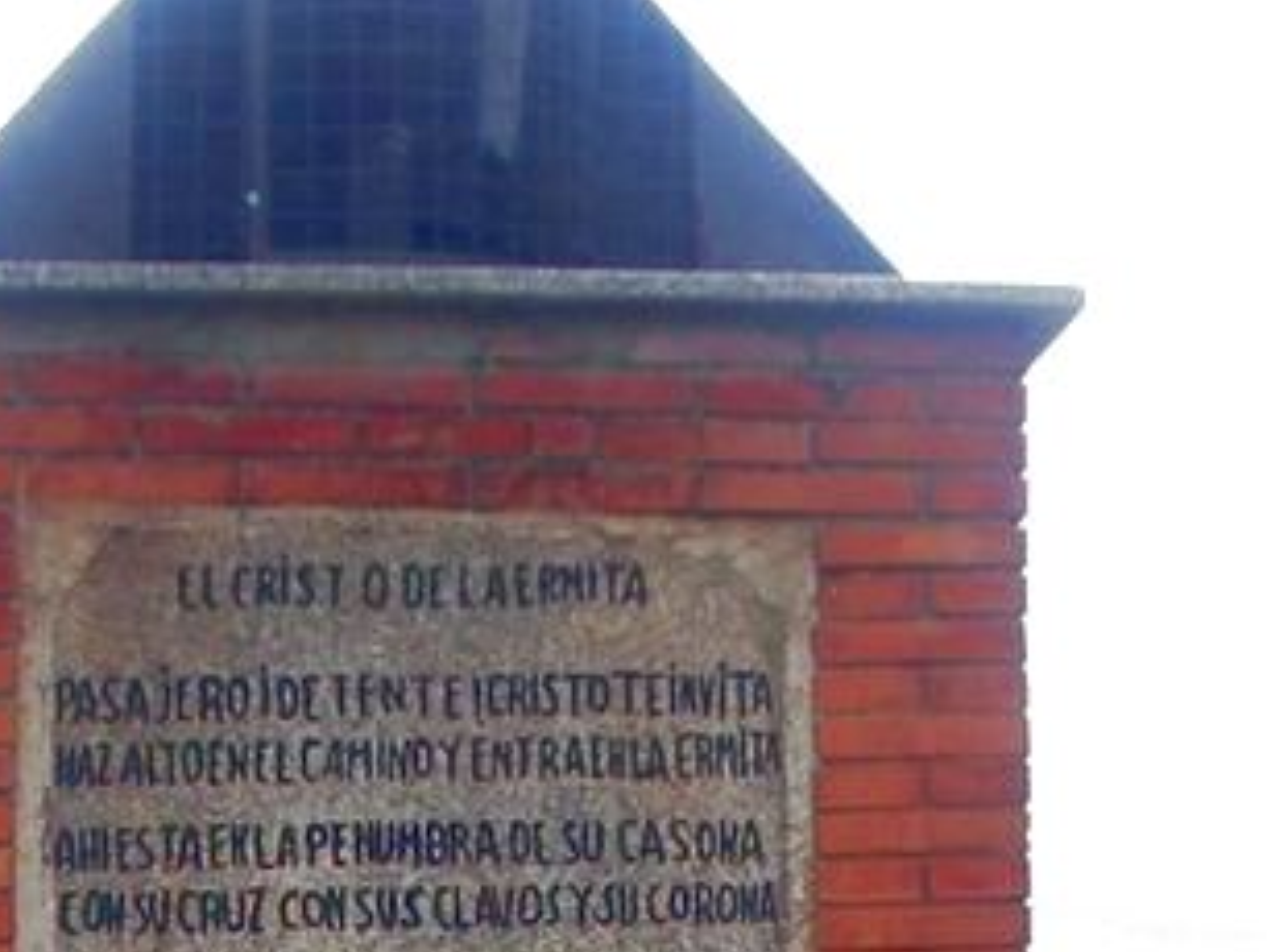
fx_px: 4286
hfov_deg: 16.8
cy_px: 1316
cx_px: 472
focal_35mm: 117
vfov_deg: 12.2
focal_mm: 5.8
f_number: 4.3
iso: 50
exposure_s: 1/200
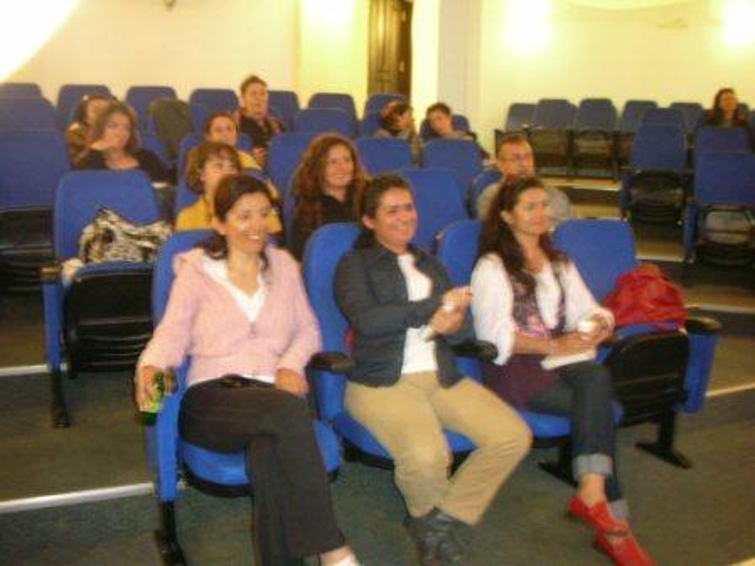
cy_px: 283
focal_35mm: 35
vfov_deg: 40.7
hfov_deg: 52.6
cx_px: 378
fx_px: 763
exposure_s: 1/1.5
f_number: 3
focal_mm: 5.8
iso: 200
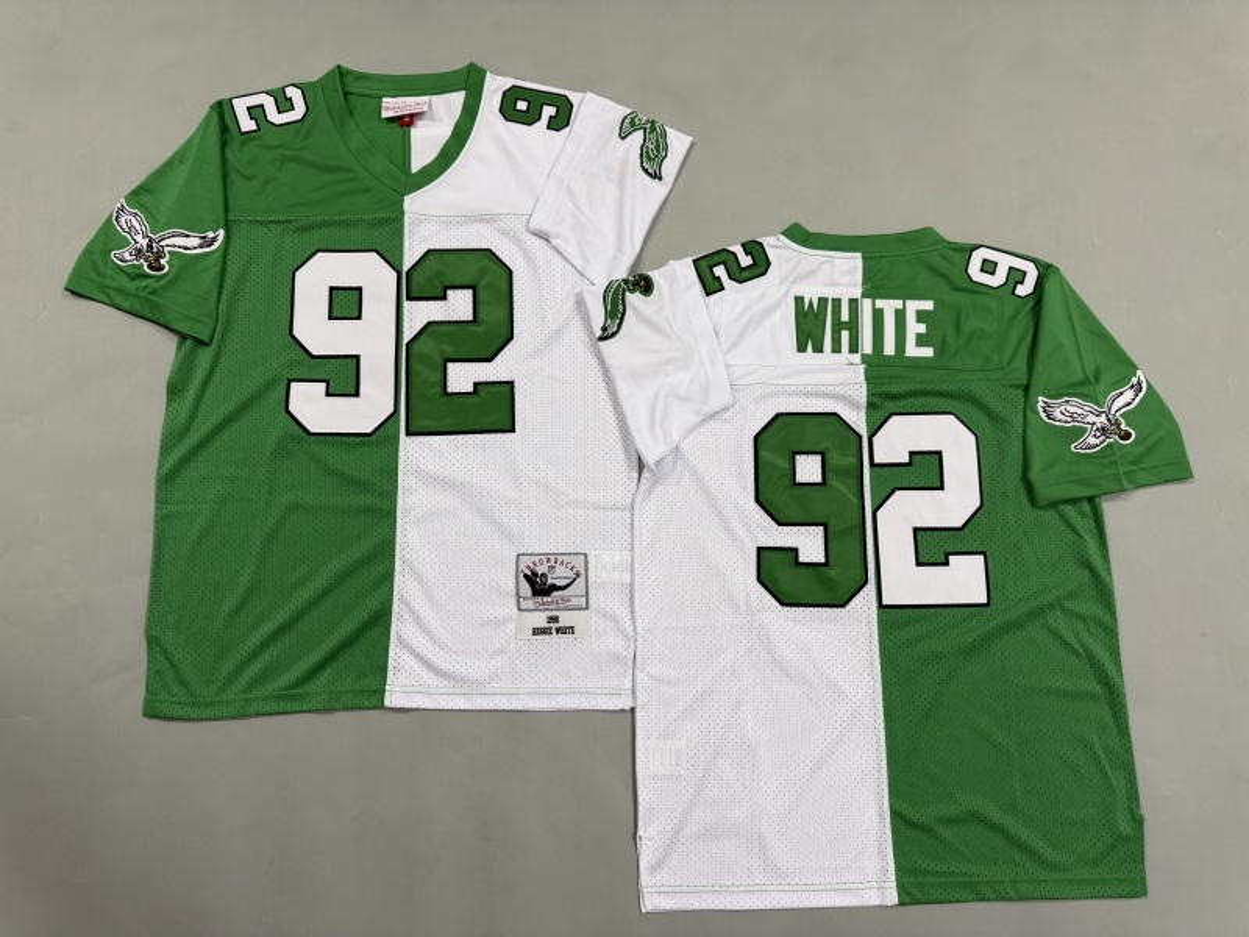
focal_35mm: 24
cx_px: 624
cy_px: 468
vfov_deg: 56.8
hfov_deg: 71.6
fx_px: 866
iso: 200
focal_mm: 6.76
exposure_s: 1/100
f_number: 1.78
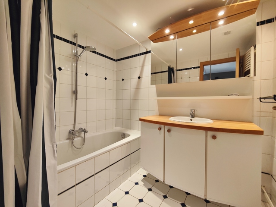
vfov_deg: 81.7
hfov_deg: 98.2
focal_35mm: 15
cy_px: 104
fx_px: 120
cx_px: 138
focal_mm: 3.5
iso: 160
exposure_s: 1/50
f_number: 2.2
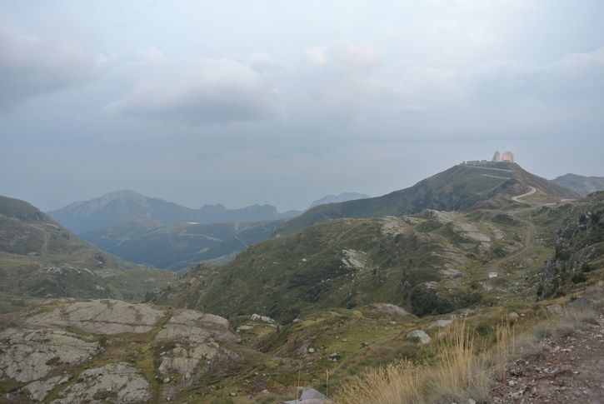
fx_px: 487
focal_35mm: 29
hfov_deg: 63.6
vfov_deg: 45.1
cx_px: 302
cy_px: 202
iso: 200
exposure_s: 1/60
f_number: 3.5
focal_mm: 11
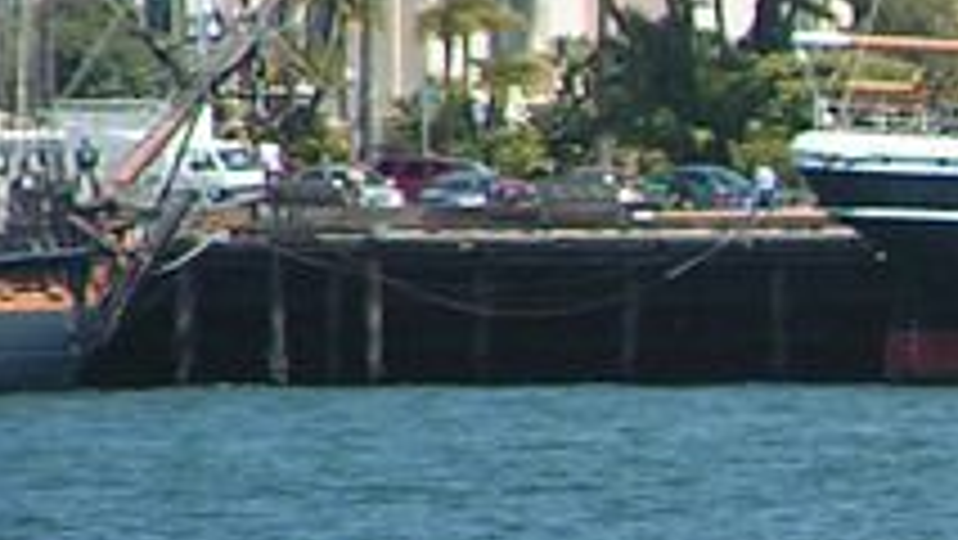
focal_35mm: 1553
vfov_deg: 0.8
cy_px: 374
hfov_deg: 1.4
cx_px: 1718
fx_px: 39465
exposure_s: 1/640
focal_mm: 58
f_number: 4.5
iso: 50
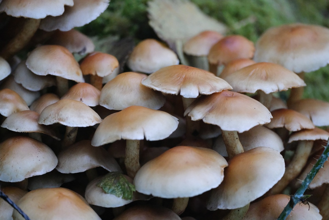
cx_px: 164
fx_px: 4112
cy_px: 110
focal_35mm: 450
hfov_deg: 4.6
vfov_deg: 3.1
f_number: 5.6
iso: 12800
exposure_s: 1/400
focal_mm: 300
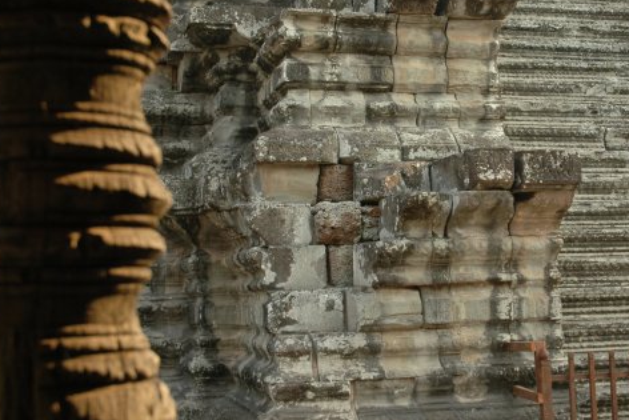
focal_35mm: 62
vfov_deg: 21.9
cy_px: 143
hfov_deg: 32.2
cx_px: 417
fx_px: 1079
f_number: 5.6
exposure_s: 1/125
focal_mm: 27
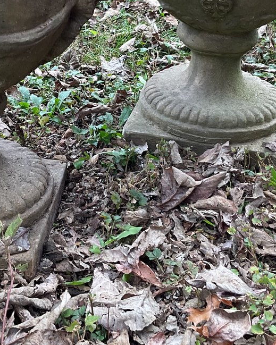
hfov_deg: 23.1
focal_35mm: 66
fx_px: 674
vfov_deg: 28.4
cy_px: 92
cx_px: 98
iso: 32
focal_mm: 3
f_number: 1.8
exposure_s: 1/120
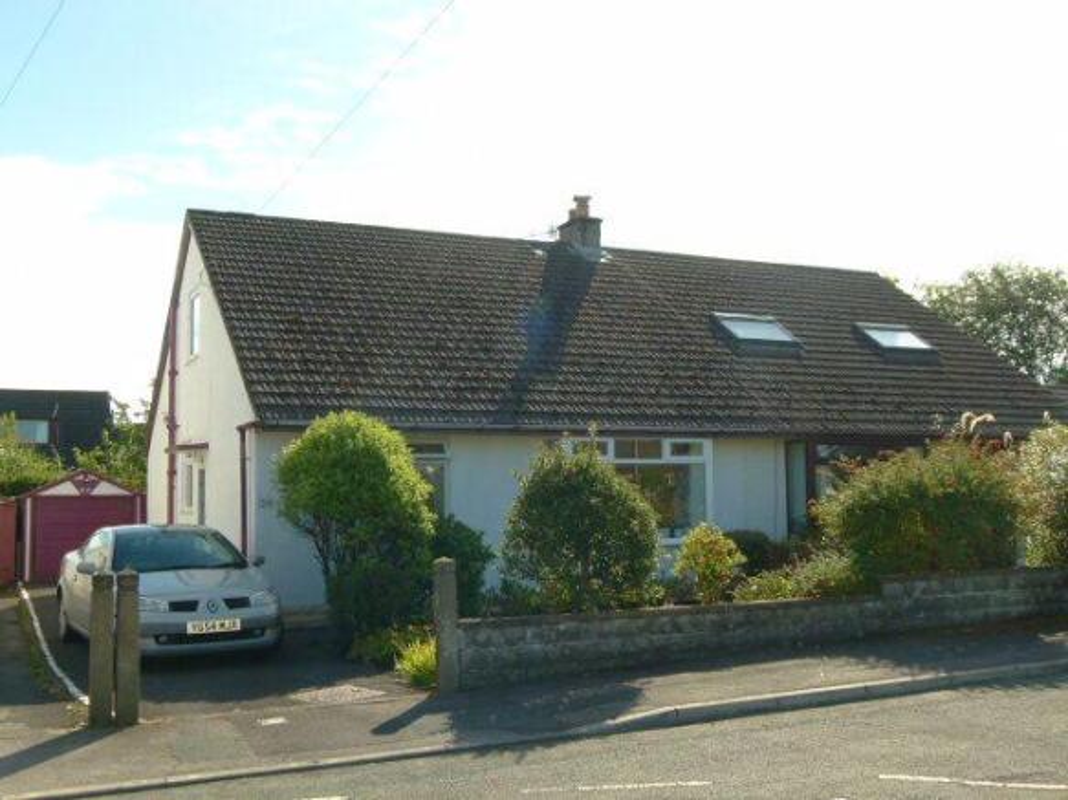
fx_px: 1141
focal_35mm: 37
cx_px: 534
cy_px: 400
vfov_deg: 38.7
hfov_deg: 50.1
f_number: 4
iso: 100
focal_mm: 6.7
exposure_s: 1/640
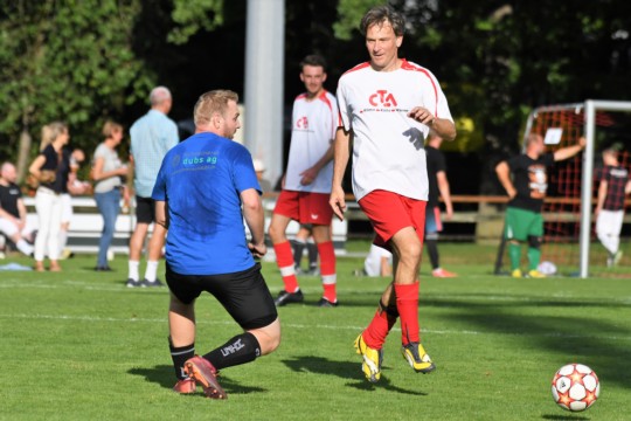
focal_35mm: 360
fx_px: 6310
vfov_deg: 3.8
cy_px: 210
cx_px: 316
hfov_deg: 5.7
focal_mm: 240
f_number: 5.6
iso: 800
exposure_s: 1/6400
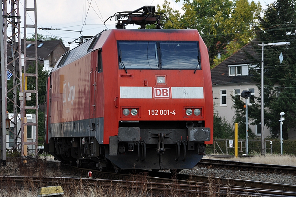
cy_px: 98
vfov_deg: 6.3
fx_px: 1786
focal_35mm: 218
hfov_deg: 9.5
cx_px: 148
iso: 200
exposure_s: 1/125
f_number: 11
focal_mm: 145
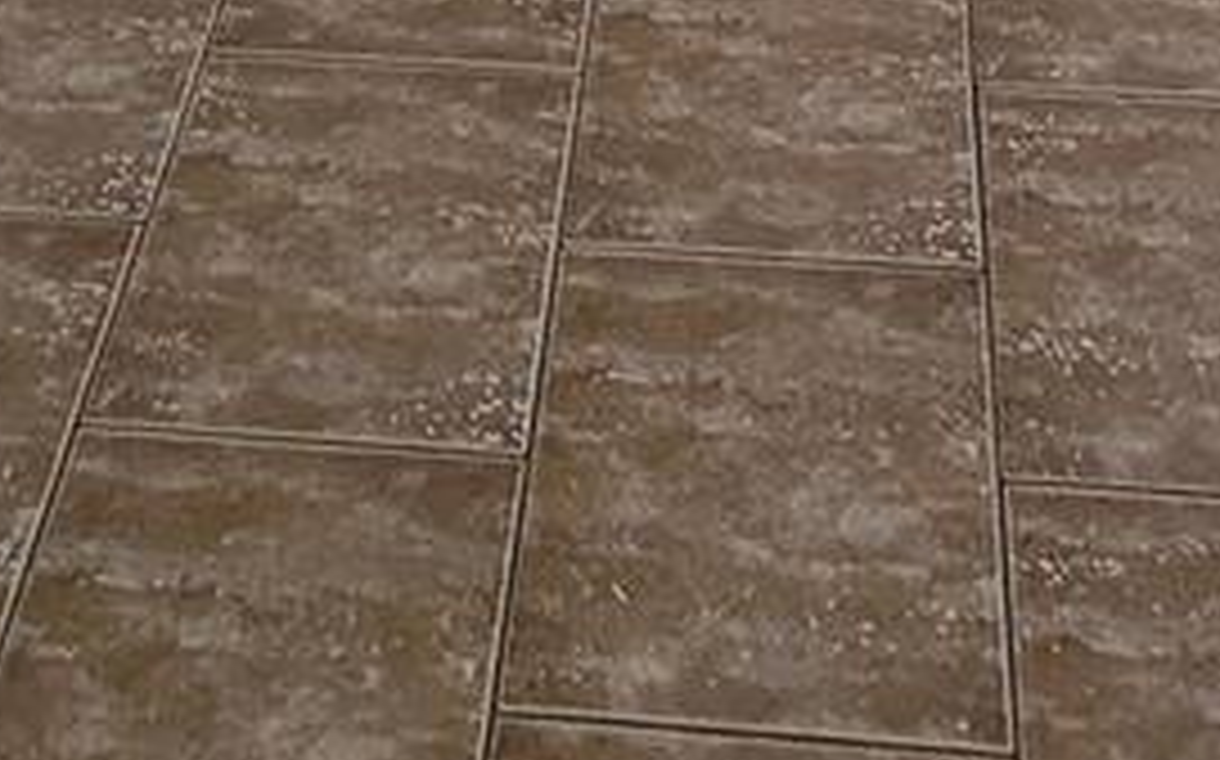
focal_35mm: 61
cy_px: -1363
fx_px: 2027
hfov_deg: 33.5
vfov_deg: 12.4
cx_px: 585
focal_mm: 2.2
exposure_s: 1/60
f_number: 2.2
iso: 125
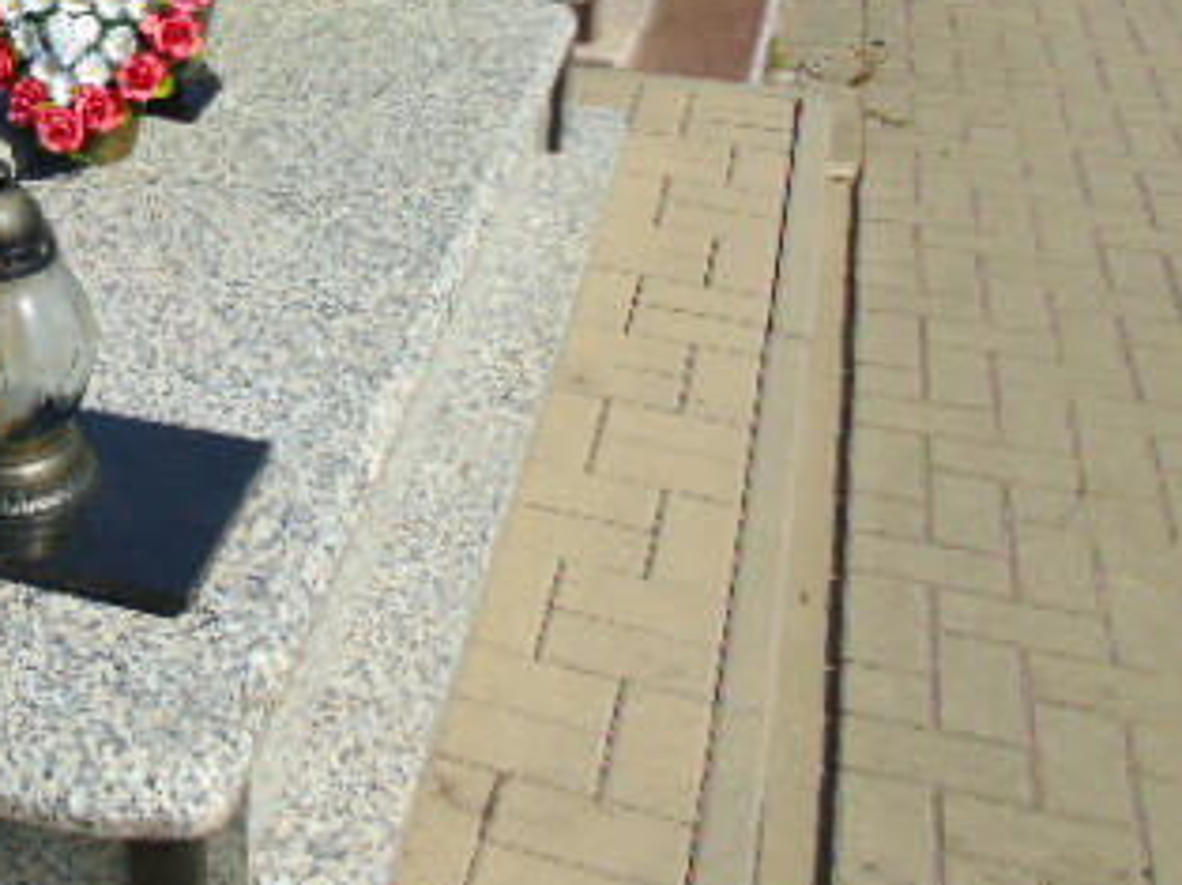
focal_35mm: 51
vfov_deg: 27.5
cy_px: 98
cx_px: 11
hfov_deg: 34.3
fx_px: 1740
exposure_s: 1/1000
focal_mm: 4.4
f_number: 4
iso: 80
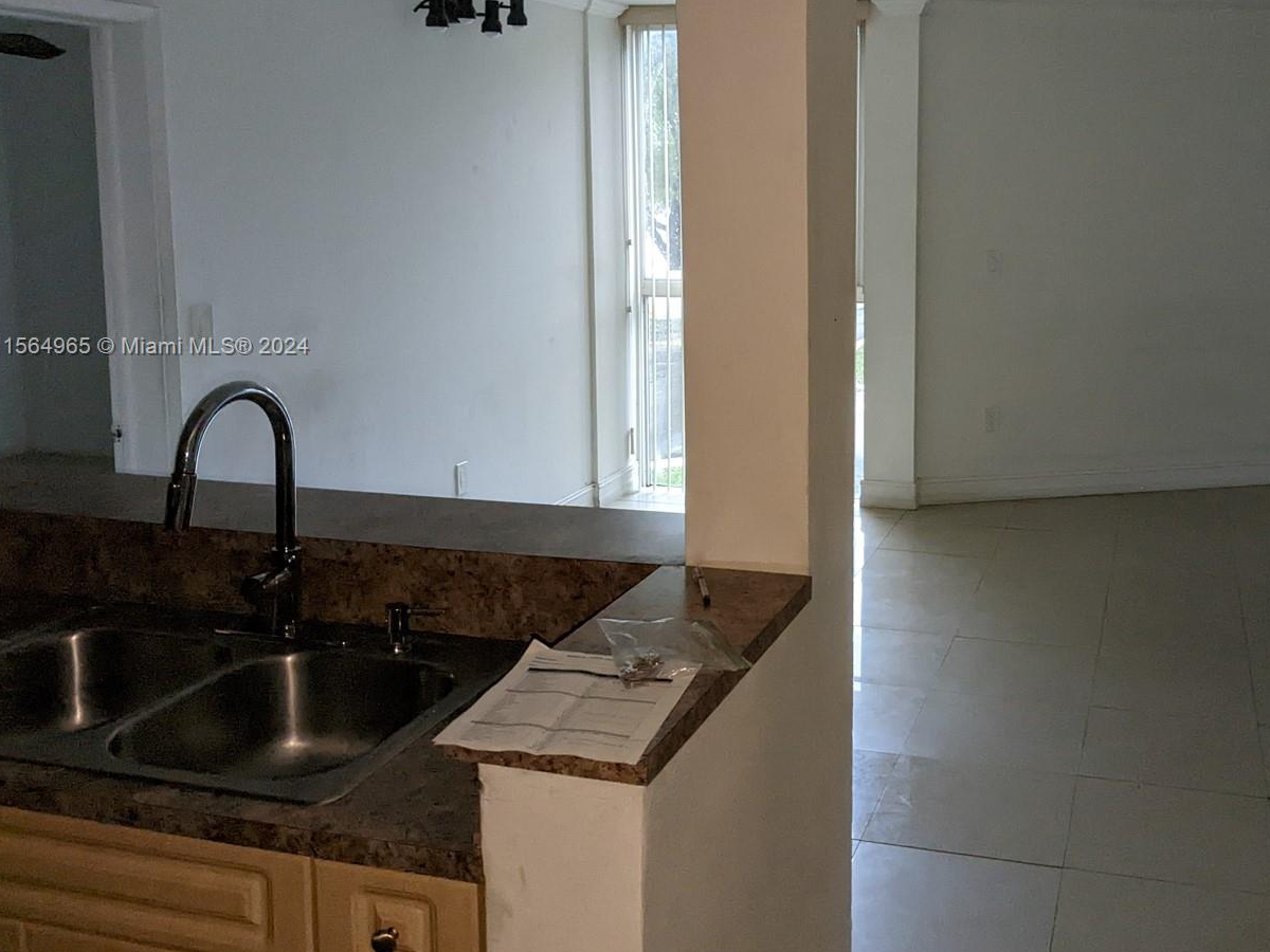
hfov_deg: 50.7
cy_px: 348
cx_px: 817
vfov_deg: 39.4
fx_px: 1321
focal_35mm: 36
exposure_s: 1/120
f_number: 1.73
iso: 1341
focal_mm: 4.38
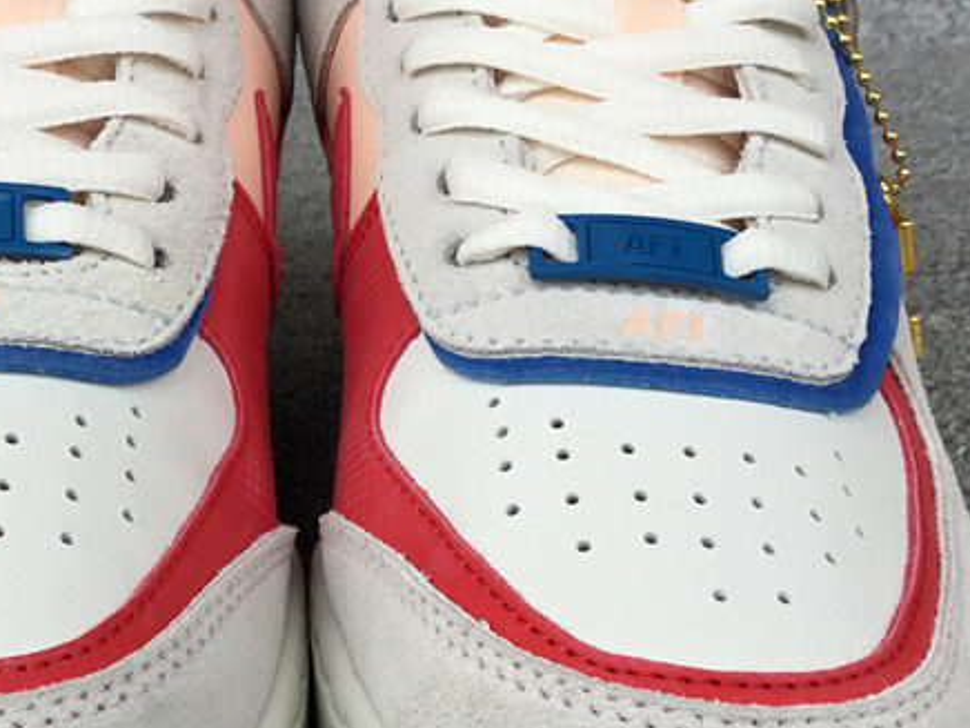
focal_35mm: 64
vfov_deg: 22.8
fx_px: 1793
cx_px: 334
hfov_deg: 30.1
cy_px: 500
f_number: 2.4
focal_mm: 3.3
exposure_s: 1/350
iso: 25
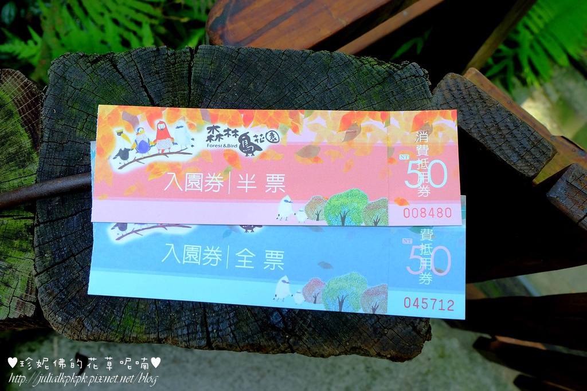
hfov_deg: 54.4
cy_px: 196
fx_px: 571
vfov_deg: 37.9
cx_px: 294
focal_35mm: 35
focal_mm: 23.2
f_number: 9
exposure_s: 1/60
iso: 1250
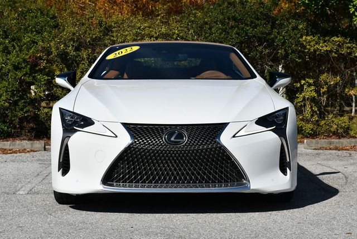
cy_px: 120
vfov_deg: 14.3
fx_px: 953
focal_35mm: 96
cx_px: 178
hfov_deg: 21.2
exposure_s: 1/400
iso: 100
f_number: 10
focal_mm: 48
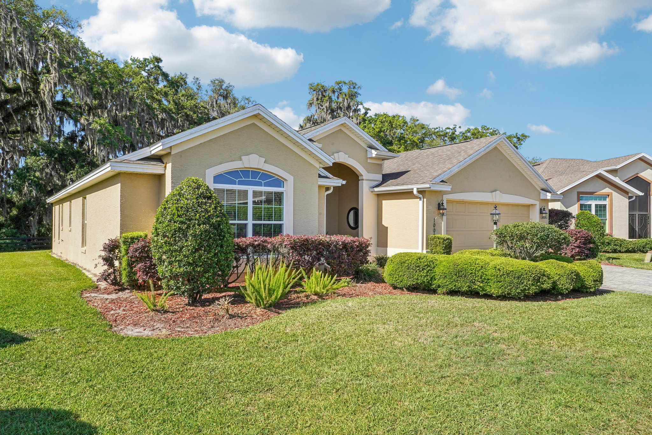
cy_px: 218
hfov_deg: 73.7
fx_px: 435
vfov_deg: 53.1
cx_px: 326
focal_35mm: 24
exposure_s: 1/30
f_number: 20
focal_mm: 24
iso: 100
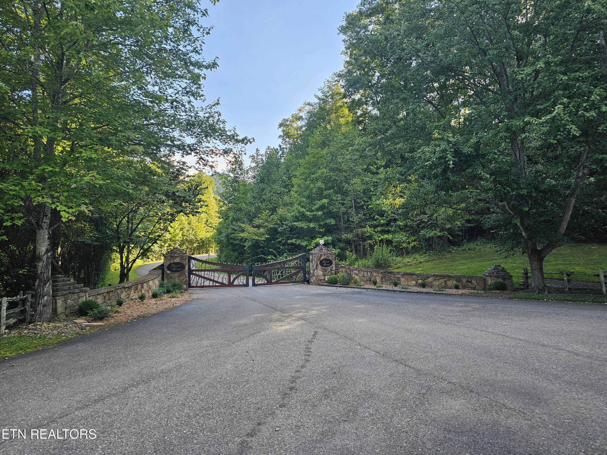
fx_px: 403
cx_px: 304
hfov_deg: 73.9
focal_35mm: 23
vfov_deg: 58.9
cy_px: 228
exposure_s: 1/180
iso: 16
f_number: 1.7
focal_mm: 6.3
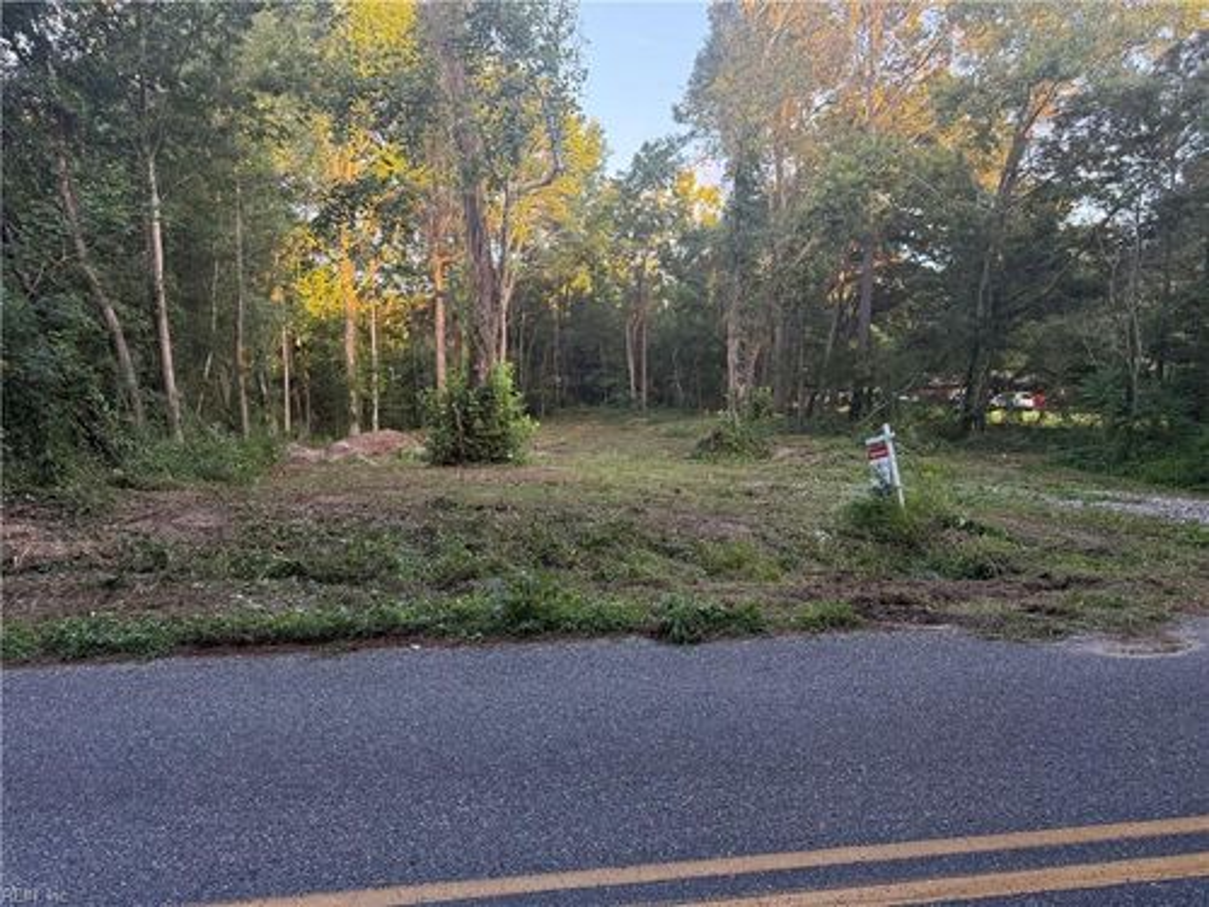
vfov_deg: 56.8
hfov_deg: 71.6
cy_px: 454
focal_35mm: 24
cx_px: 604
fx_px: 838
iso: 200
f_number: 1.78
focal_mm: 6.76
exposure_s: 1/191
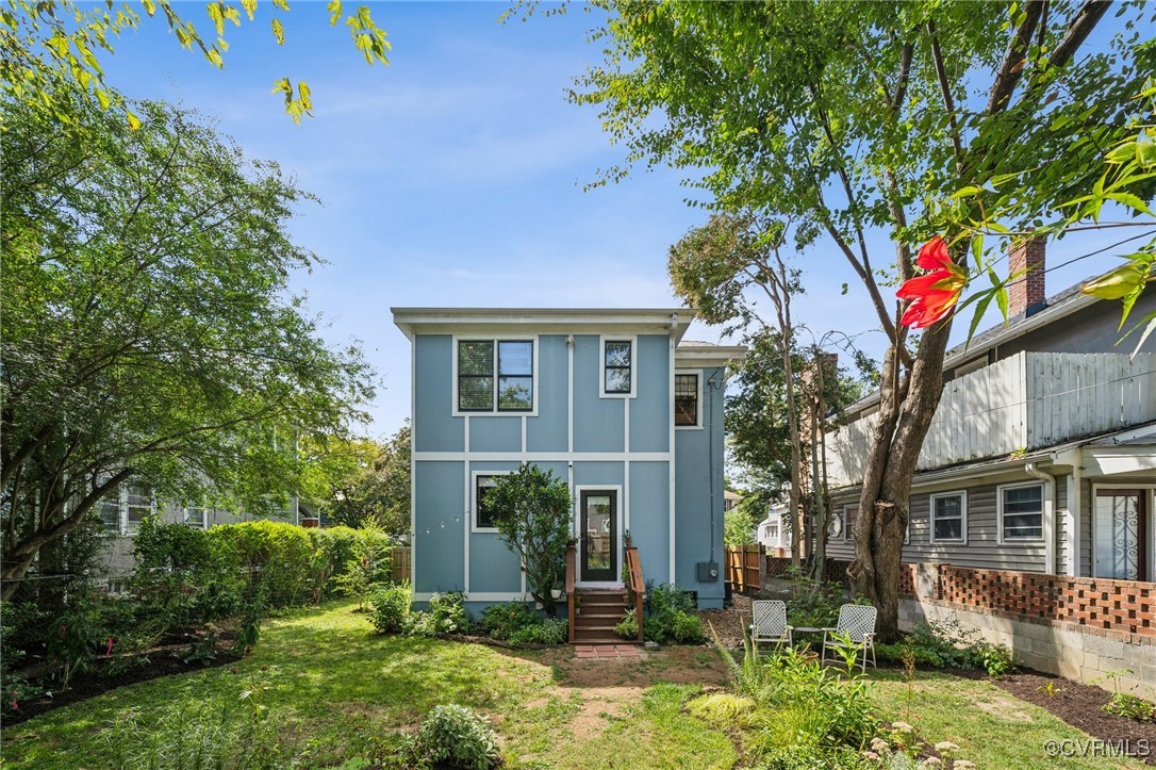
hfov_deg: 108.4
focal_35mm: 13
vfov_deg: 85.4
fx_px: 417
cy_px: 385
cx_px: 578
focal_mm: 13
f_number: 8
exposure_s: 1/125
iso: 160
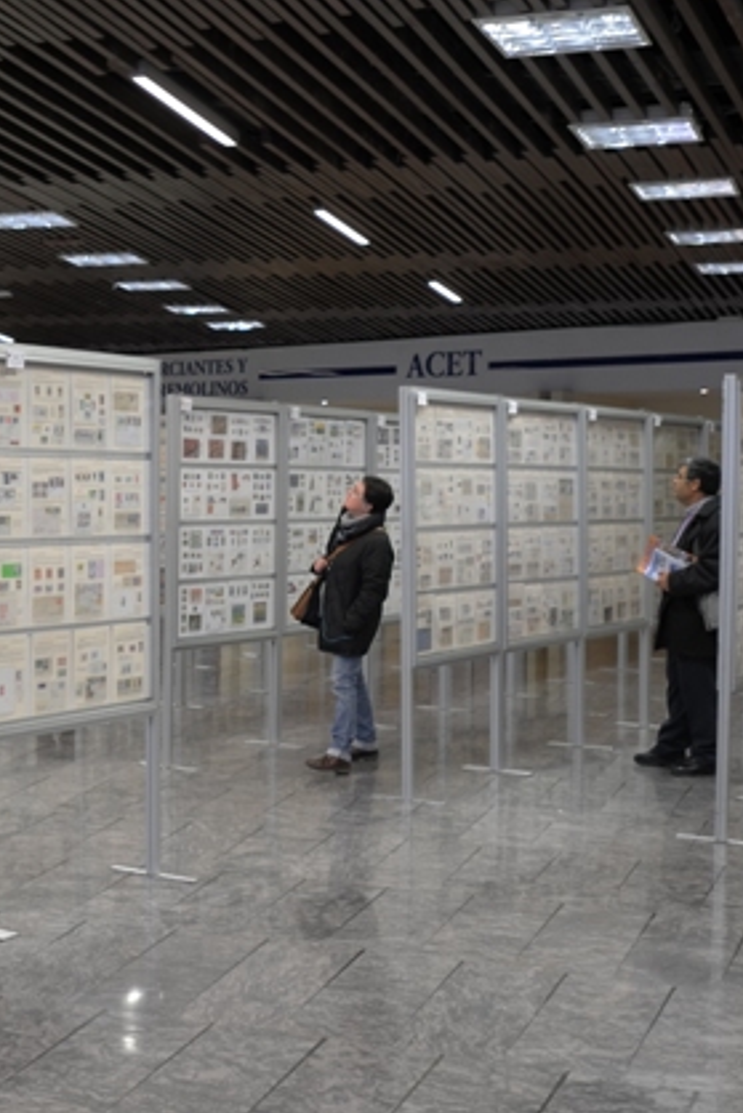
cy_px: 551
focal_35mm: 55
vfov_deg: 36.2
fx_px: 1701
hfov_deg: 24.3
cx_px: 149
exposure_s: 1/30
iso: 200
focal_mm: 24
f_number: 2.8
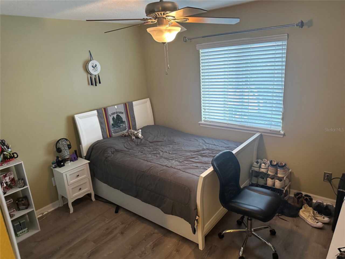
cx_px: 172
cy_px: 130
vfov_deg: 56.8
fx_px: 239
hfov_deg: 71.6
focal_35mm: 24
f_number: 1.78
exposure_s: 1/60
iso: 640
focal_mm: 6.86
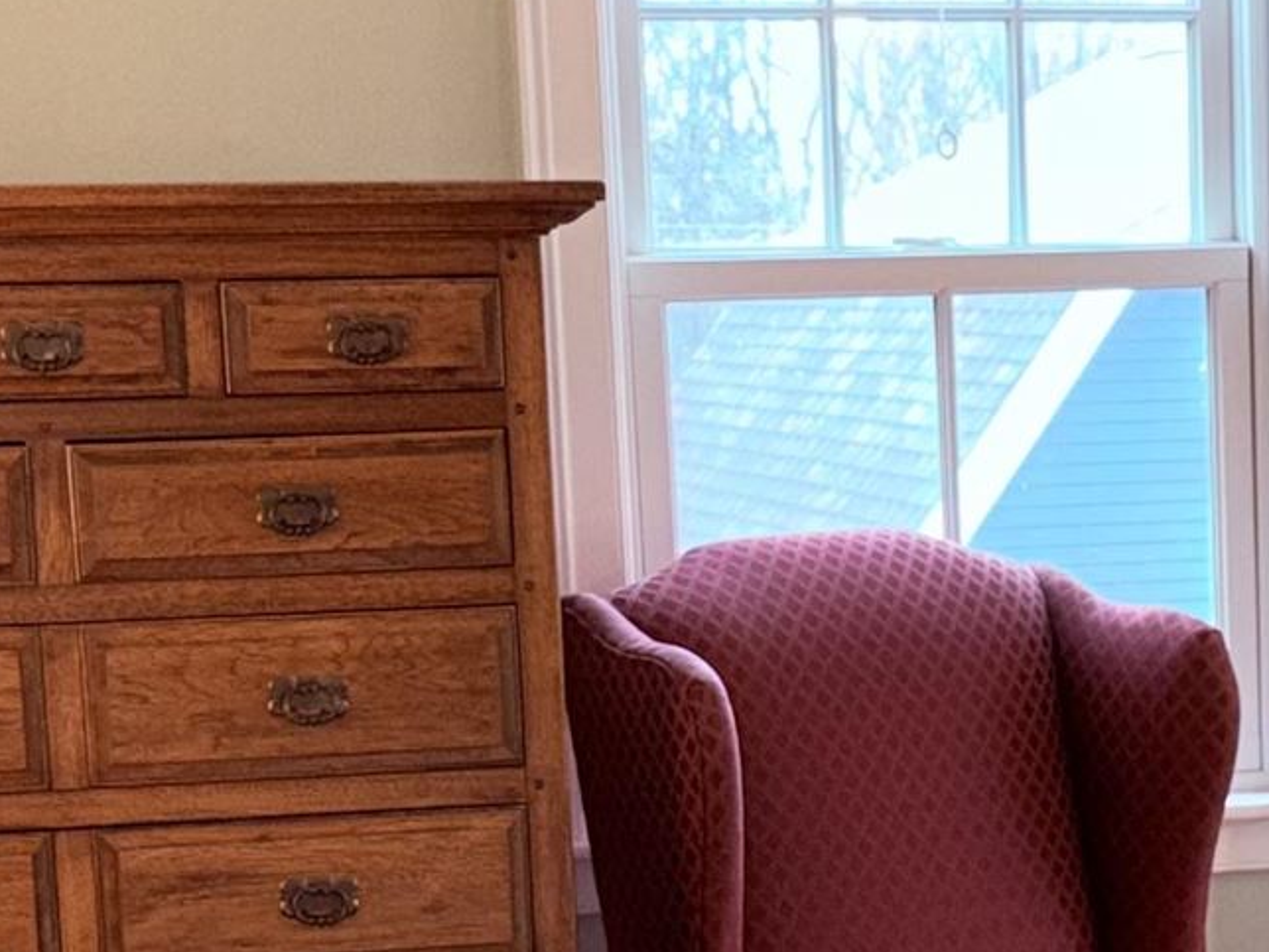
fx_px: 4546
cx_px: 1145
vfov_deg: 11.7
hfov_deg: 15.7
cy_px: 1110
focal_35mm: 124
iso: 50
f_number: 1.6
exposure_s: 1/17
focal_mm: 5.96
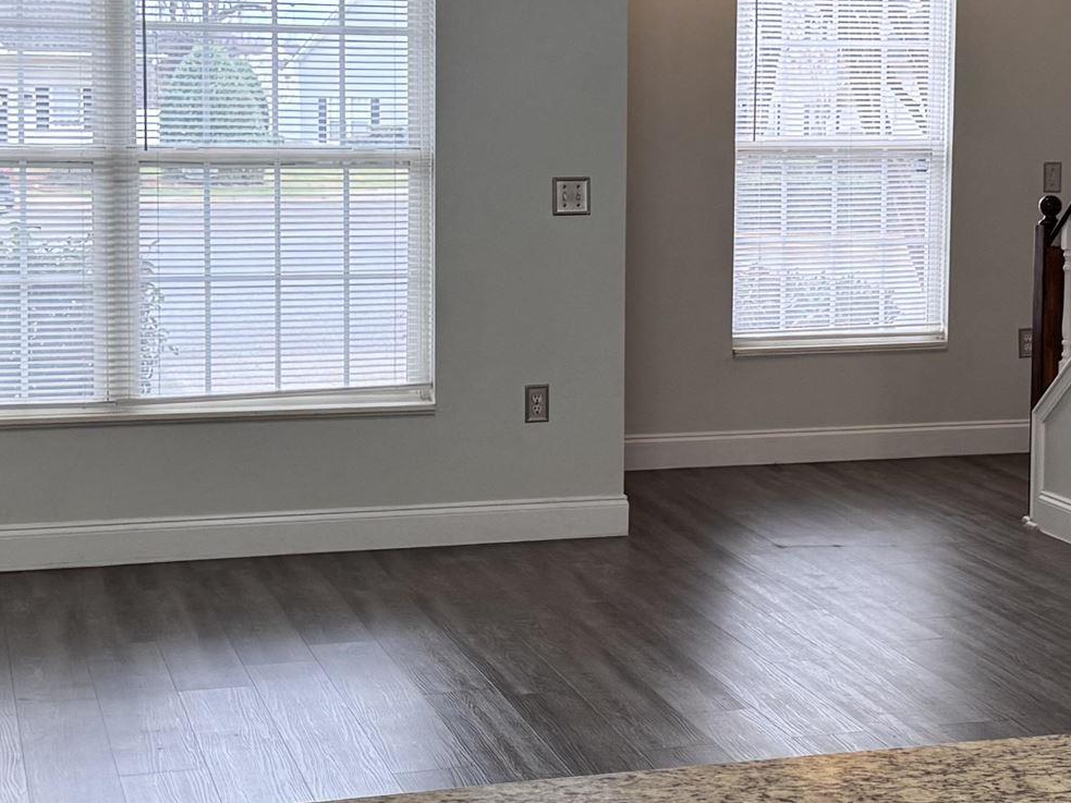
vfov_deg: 19.6
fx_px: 2320
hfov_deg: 25.8
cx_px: 766
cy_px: 246
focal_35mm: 75
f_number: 1.78
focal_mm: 6.76
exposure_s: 1/120
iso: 125
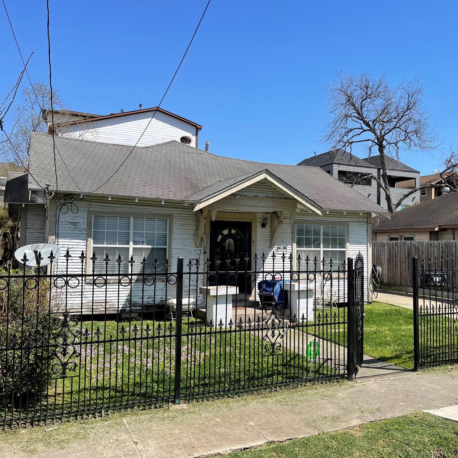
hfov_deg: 52.3
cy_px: 229
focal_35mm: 31
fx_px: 464
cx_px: 267
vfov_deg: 52.5
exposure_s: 1/3165
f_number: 1.6
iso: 32
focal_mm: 5.1
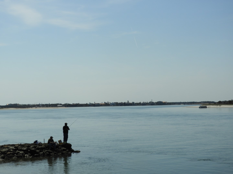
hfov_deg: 27.8
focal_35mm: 70
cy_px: 87
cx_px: 116
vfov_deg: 21.0
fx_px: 471
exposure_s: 1/2000
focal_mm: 12.5
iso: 100
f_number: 5
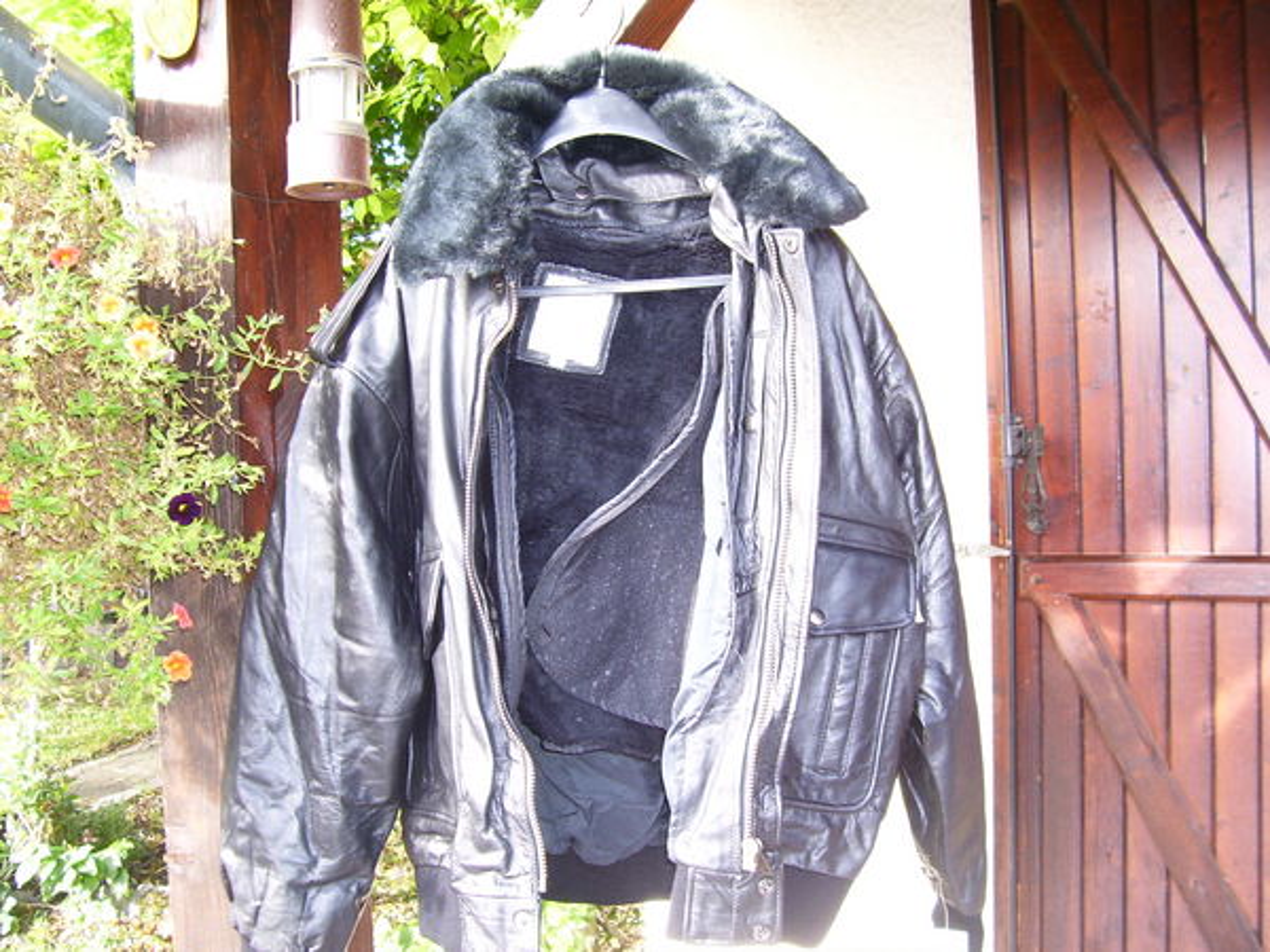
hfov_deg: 54.0
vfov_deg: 41.8
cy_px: 476
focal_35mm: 34
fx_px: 1247
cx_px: 635
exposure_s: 1/60
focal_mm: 5.6
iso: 80
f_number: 2.7
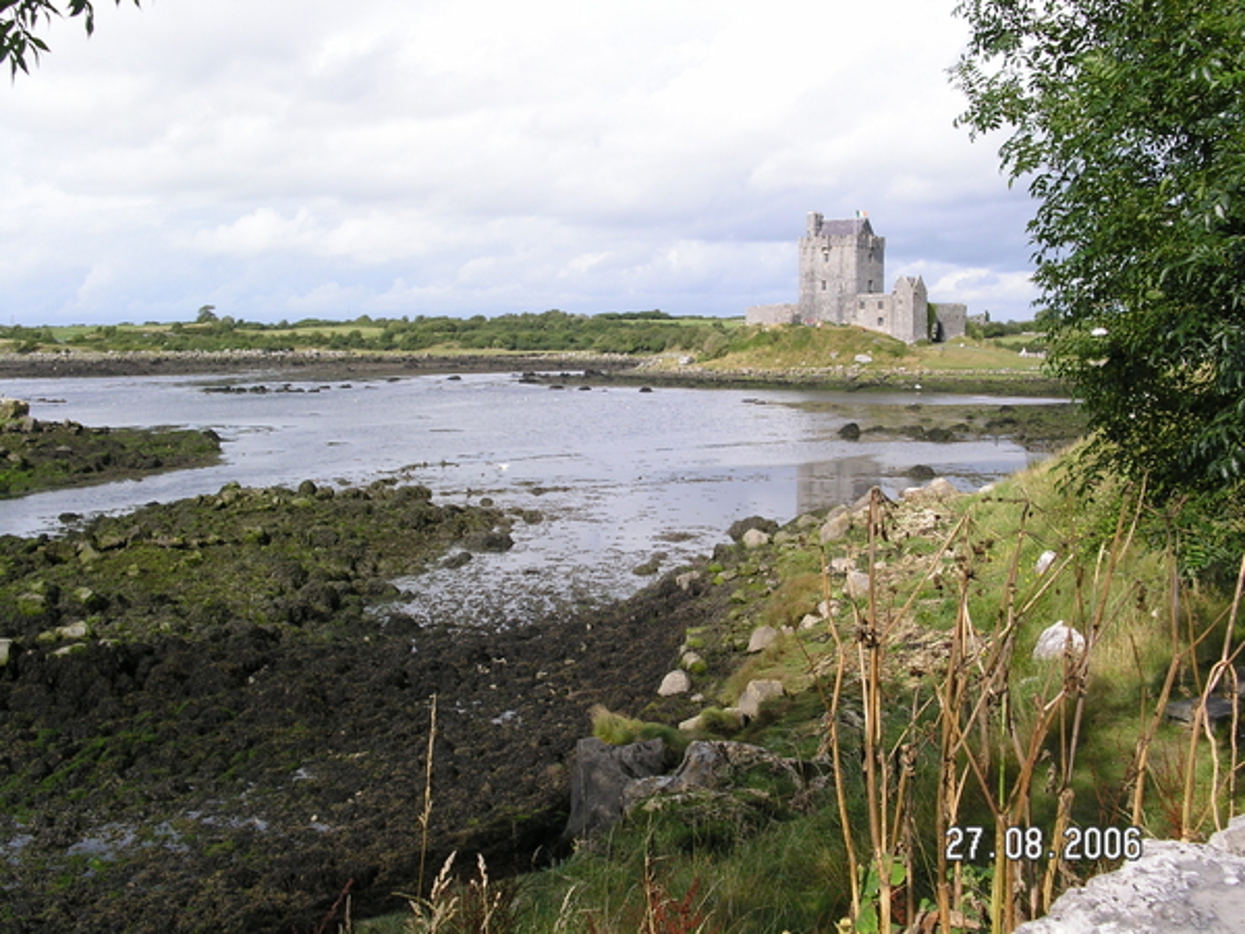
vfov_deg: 37.7
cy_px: 467
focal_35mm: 38
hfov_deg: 49.0
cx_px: 622
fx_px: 1367
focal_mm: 7.8
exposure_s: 1/350
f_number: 5.6
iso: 100
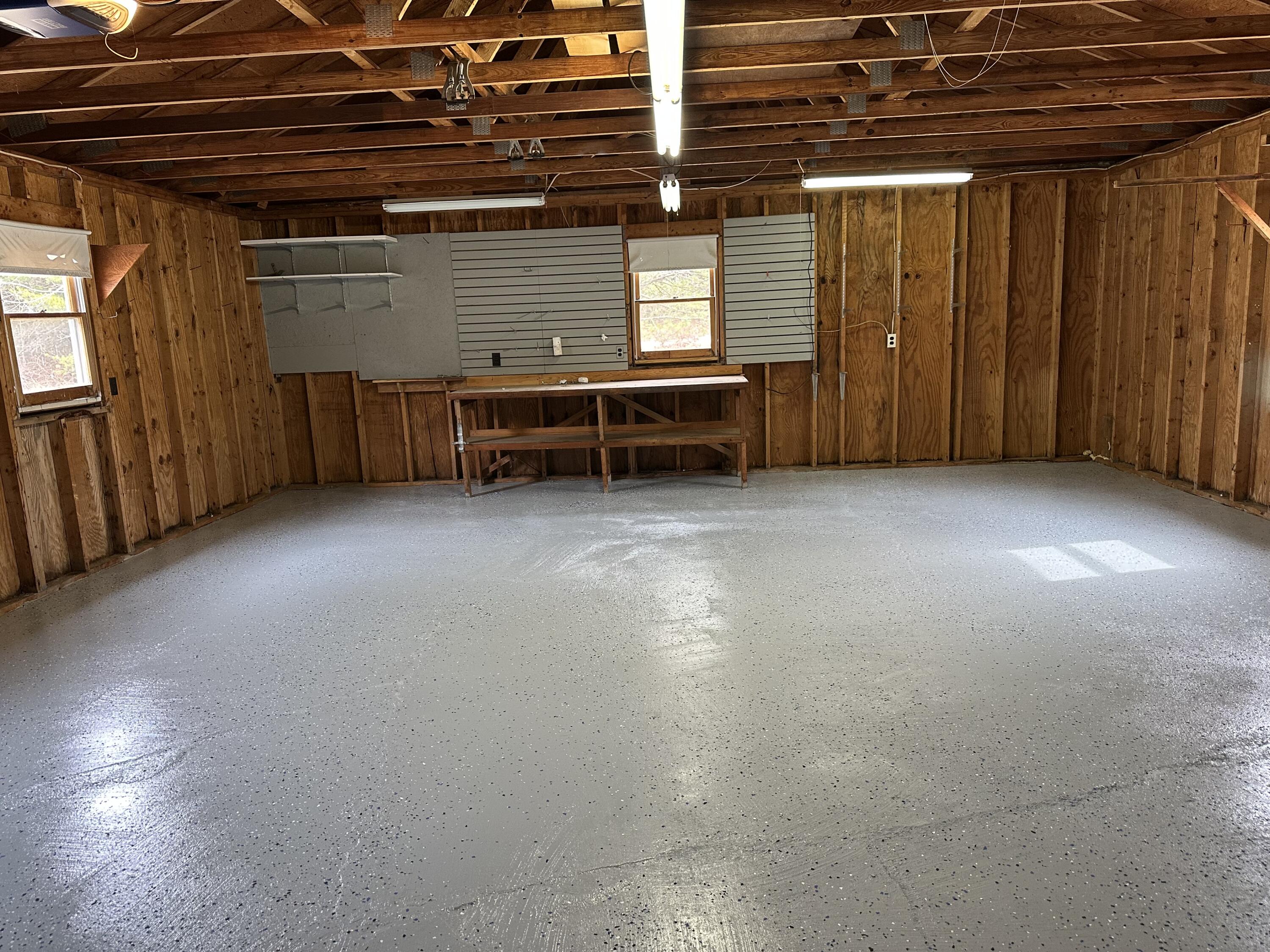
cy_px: 476
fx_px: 881
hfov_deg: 71.6
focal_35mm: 24
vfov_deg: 56.8
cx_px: 635
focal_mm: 6.86
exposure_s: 1/120
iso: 200
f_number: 1.78
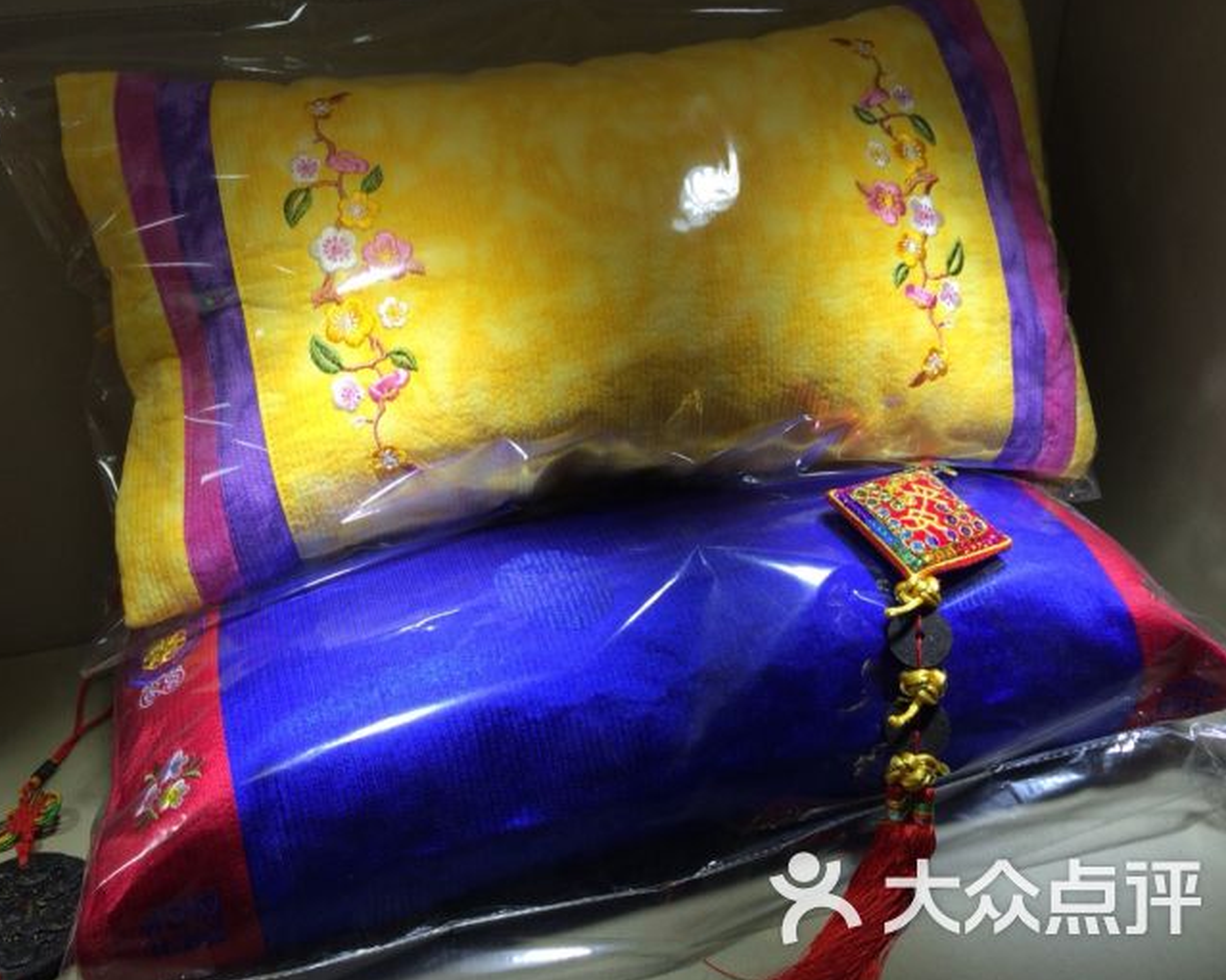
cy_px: 494
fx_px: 1125
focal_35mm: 31
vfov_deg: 47.1
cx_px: 579
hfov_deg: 57.2
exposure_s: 1/120
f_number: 2.2
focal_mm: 4.15
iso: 50
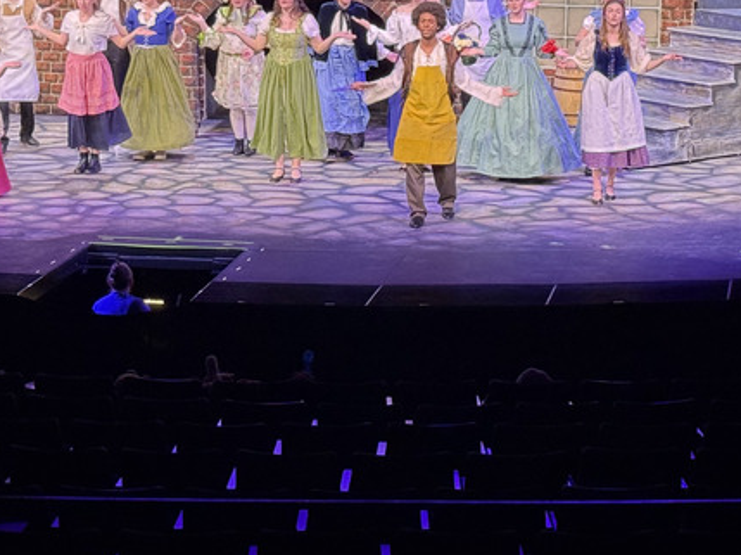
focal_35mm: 112
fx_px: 2395
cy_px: 149
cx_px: 413
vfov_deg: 13.2
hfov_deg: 17.6
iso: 125
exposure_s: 1/60
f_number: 1.78
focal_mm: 6.76
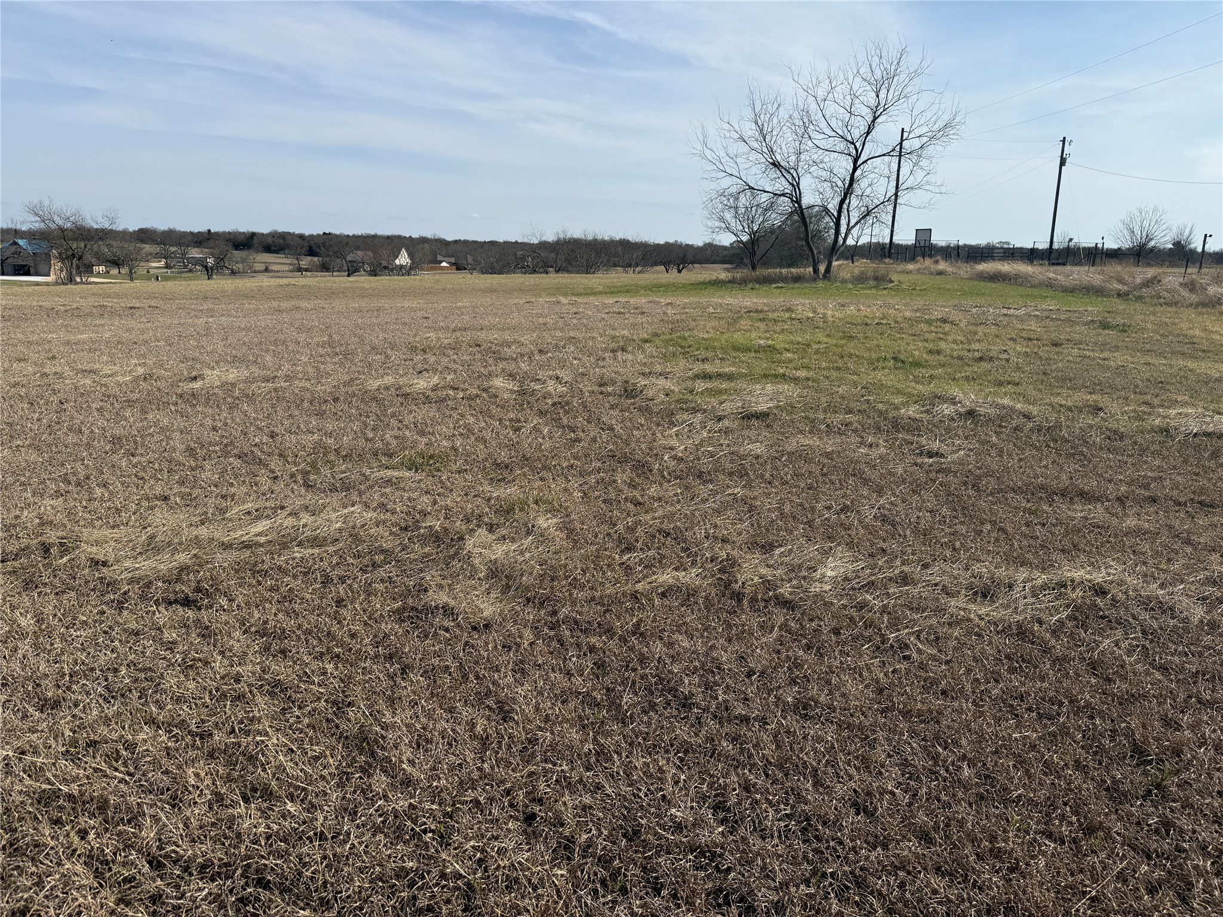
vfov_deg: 56.8
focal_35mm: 24
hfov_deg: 71.6
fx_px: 848
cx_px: 612
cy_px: 458
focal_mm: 6.76
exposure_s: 1/6173
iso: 80
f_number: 1.78
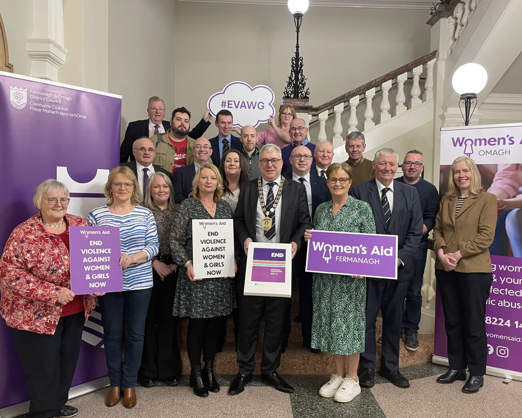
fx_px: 433
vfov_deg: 51.5
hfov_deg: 62.2
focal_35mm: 28
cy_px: 208
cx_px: 269
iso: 320
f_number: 1.6
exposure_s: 1/50
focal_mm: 4.2
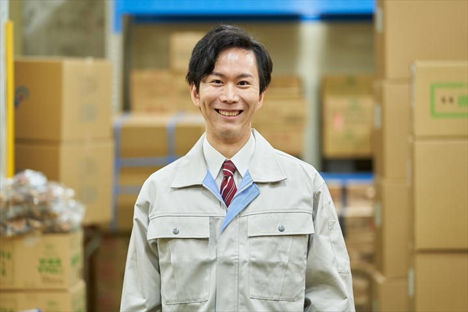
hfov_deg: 17.6
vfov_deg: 11.8
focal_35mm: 116
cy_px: 156
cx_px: 234
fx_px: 1508
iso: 400
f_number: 2.8
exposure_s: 1/50
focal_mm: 116
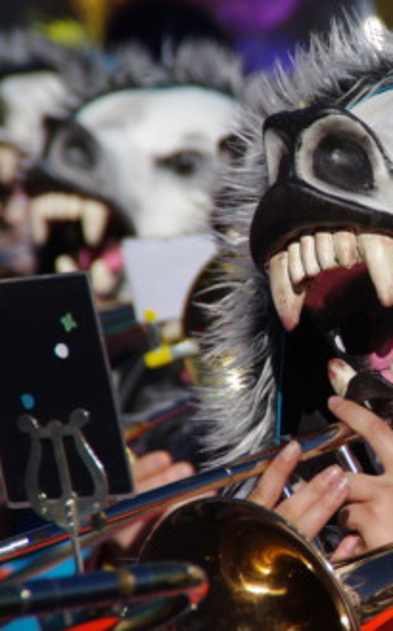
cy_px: 316
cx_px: 472
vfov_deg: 4.5
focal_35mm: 464
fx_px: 7969
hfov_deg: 2.8
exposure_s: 1/500
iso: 100
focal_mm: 200
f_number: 7.1
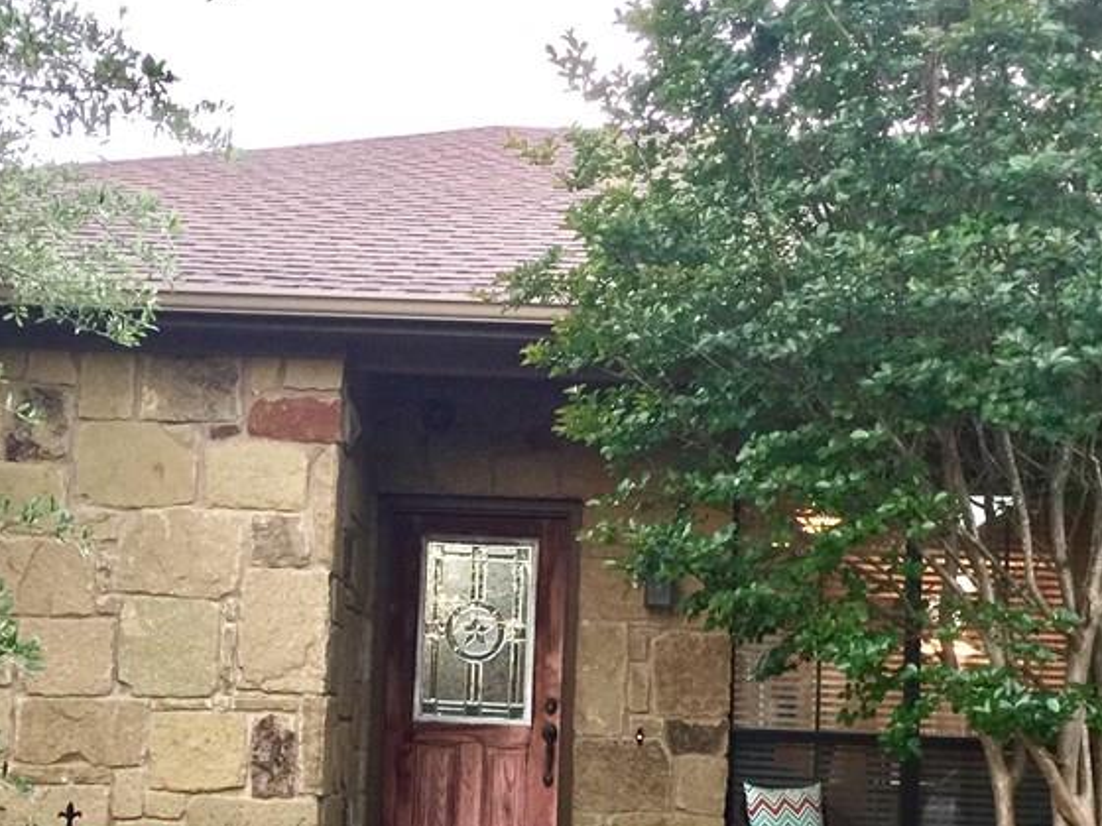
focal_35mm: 53
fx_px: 1687
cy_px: 620
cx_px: 488
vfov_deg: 27.2
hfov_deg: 36.1
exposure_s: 1/30
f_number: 2.2
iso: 40
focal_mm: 4.15
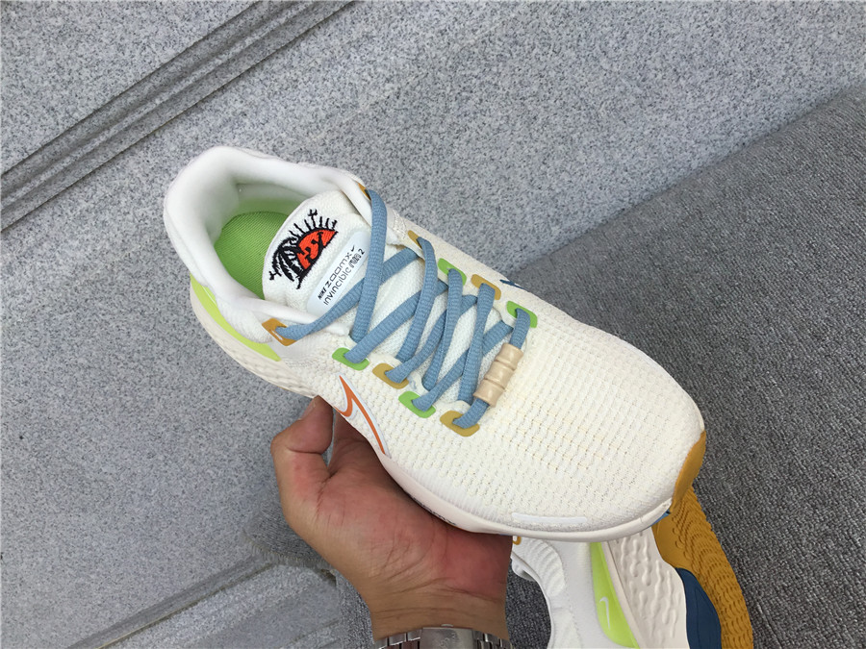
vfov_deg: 45.4
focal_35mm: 31
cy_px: 324
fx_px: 776
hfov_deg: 58.4
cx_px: 433
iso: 25
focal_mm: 3.3
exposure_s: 1/684
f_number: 2.4
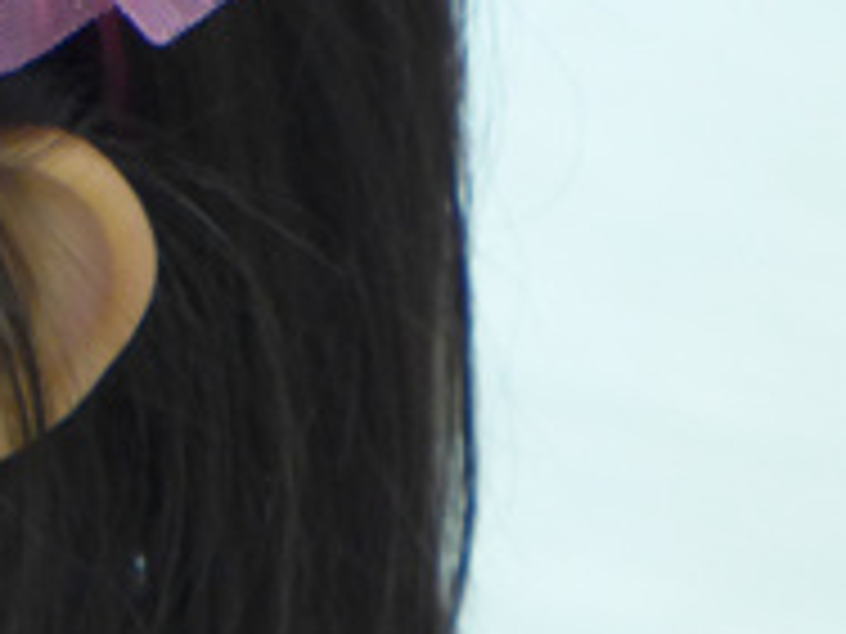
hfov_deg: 6.4
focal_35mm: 307
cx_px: -490
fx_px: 7503
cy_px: 85
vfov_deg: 4.8
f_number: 2.3
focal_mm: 17.7
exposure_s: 1/100
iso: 400
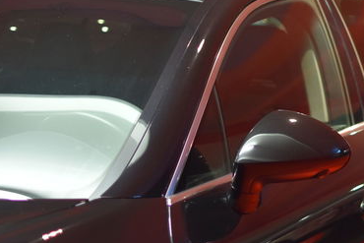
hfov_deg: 18.2
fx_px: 1103
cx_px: 373
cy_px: 120
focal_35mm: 109
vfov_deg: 12.6
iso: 800
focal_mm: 35
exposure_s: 1/60
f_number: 2
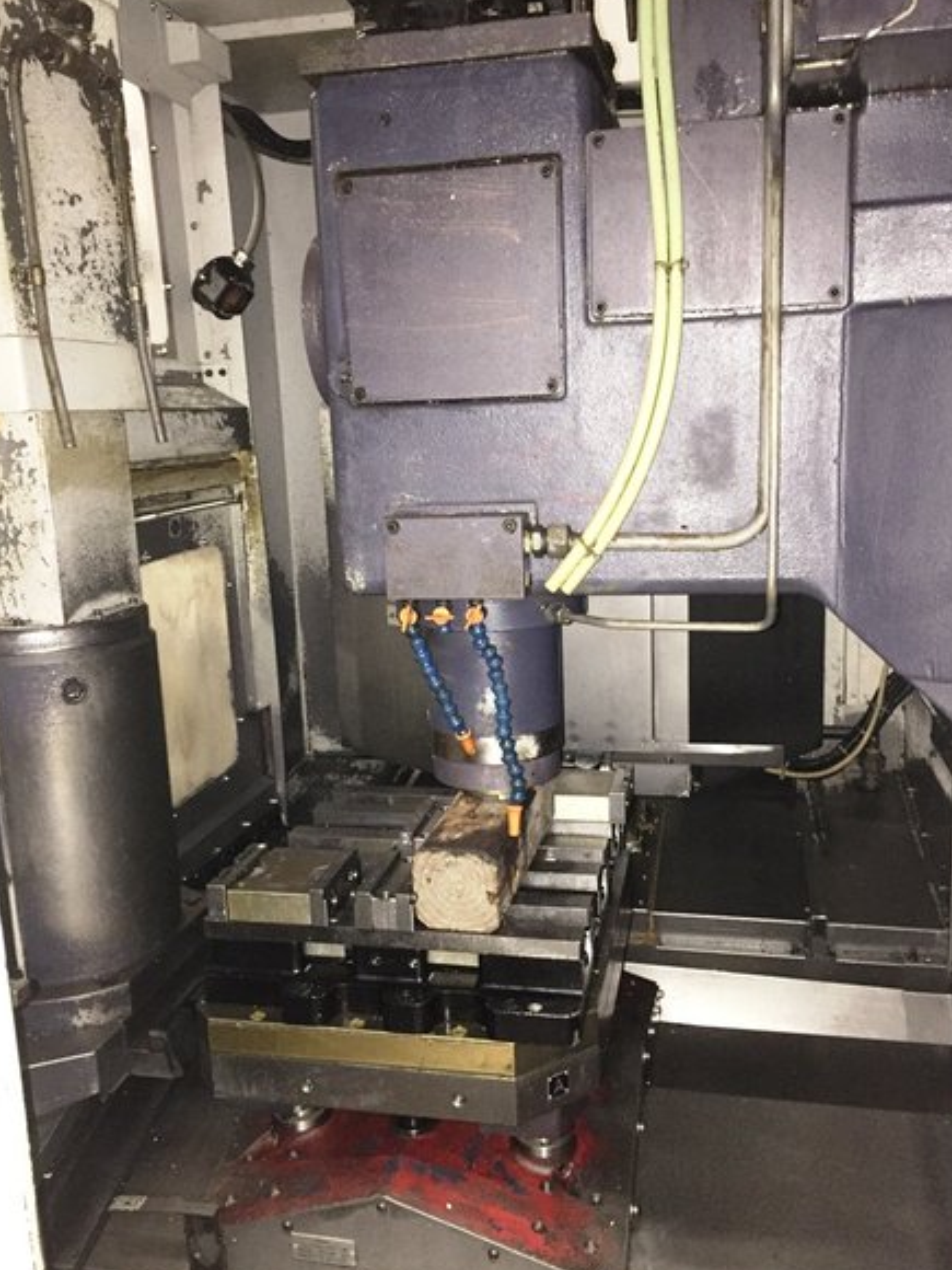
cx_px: 484
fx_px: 1100
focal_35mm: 30
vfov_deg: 60.0
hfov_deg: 46.8
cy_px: 626
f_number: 2.2
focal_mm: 4.15
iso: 320
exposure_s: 1/17
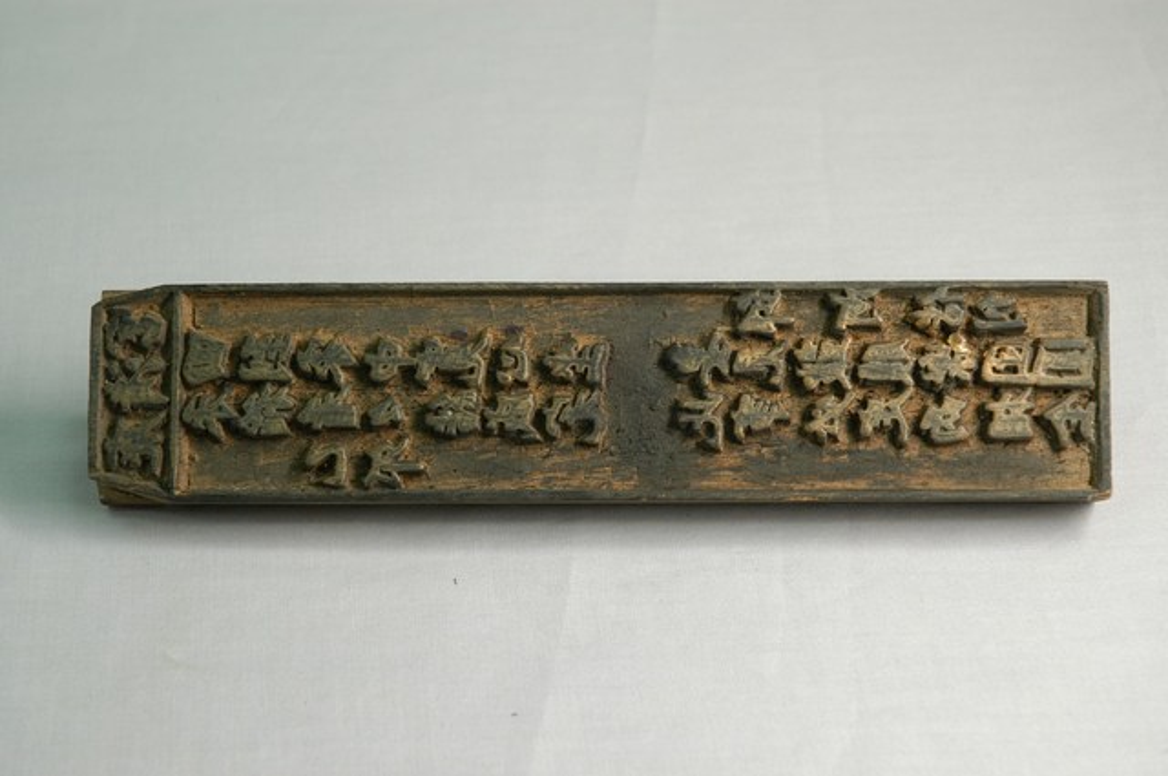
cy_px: 388
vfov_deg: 14.7
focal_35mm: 93
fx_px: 3013
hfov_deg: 21.9
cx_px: 584
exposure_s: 1/20
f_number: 7.1
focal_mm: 62
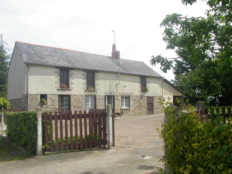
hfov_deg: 39.6
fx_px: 322
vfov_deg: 30.3
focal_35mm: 48
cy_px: 87
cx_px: 116
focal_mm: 10
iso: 100
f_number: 7.2
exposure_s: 1/255
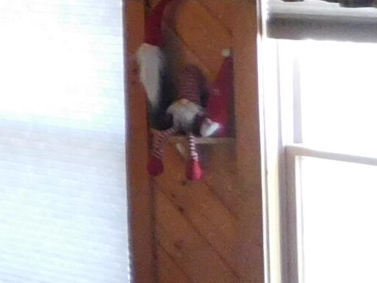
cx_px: -625
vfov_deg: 10.6
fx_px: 1482
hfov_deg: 11.2
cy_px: -129
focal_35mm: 136
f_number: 3
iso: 400
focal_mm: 4
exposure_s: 1/30
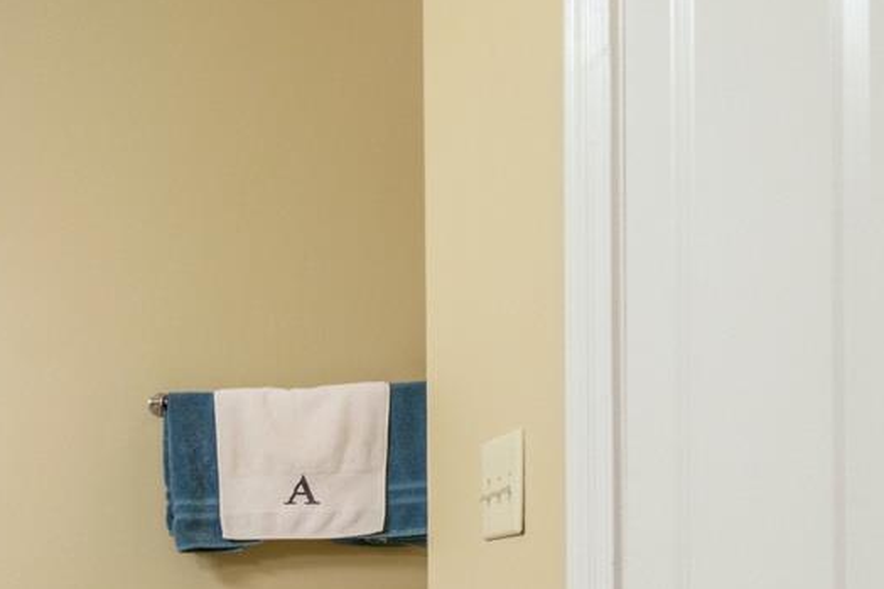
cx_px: -398
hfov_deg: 27.1
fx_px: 1350
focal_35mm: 55
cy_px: 566
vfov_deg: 23.7
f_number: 11
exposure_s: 1/3
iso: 800
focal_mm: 18
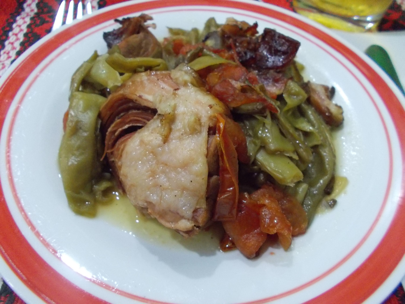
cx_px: 202
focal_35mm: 26
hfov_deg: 67.3
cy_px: 152
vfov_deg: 53.1
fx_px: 304
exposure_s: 1/15
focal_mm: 4.6
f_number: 3.2
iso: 800
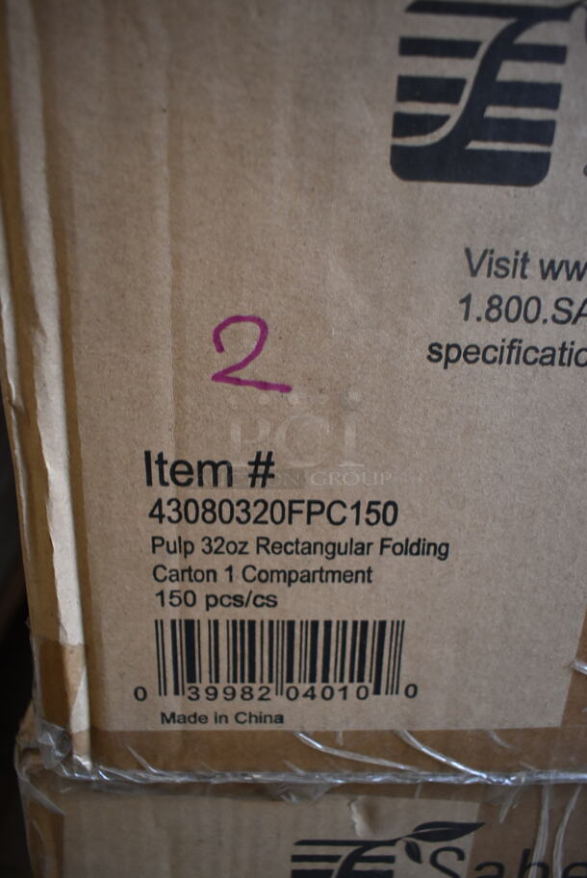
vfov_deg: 67.3
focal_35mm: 27
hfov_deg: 48.0
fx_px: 659
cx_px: 294
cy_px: 439
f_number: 3.5
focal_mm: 18
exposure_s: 1/125
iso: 1000
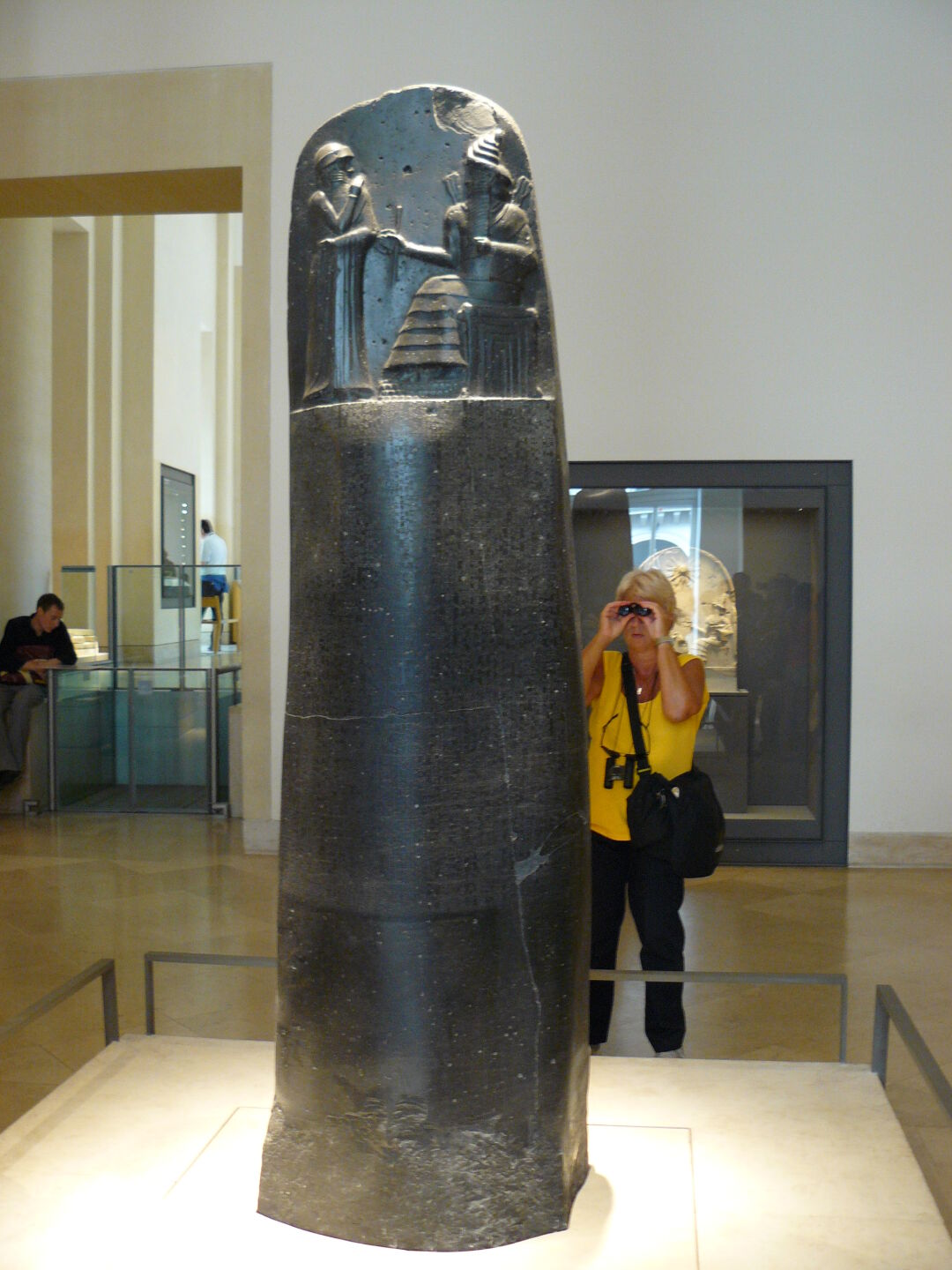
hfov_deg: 37.7
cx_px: 476
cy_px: 635
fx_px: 1393
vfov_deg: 49.0
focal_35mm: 38
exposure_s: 1/6
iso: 200
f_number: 2.8
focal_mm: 6.3
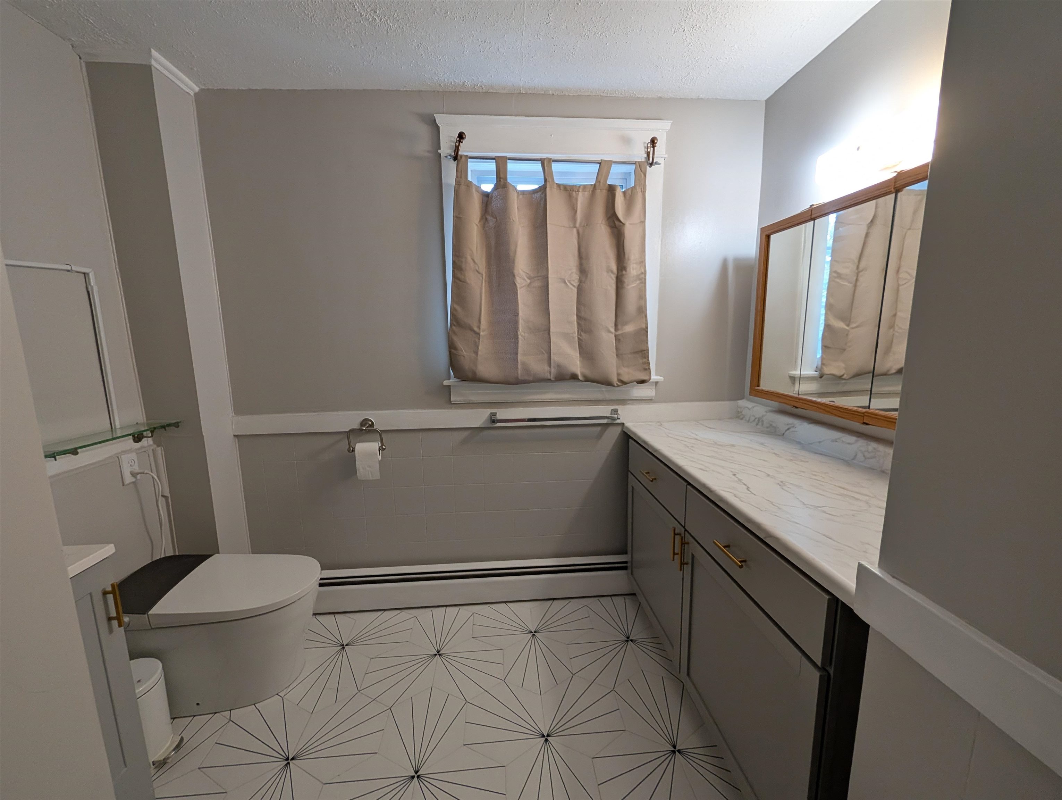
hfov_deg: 110.5
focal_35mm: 12
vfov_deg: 94.6
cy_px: 400
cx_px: 531
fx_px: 369
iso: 139
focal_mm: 2.02
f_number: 1.7
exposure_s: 1/24
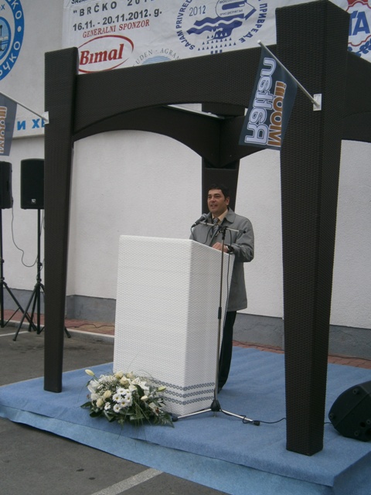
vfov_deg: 40.4
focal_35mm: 47
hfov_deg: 30.9
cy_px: 248
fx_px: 672
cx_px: 186
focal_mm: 8.3
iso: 80
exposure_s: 1/250
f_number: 3.4
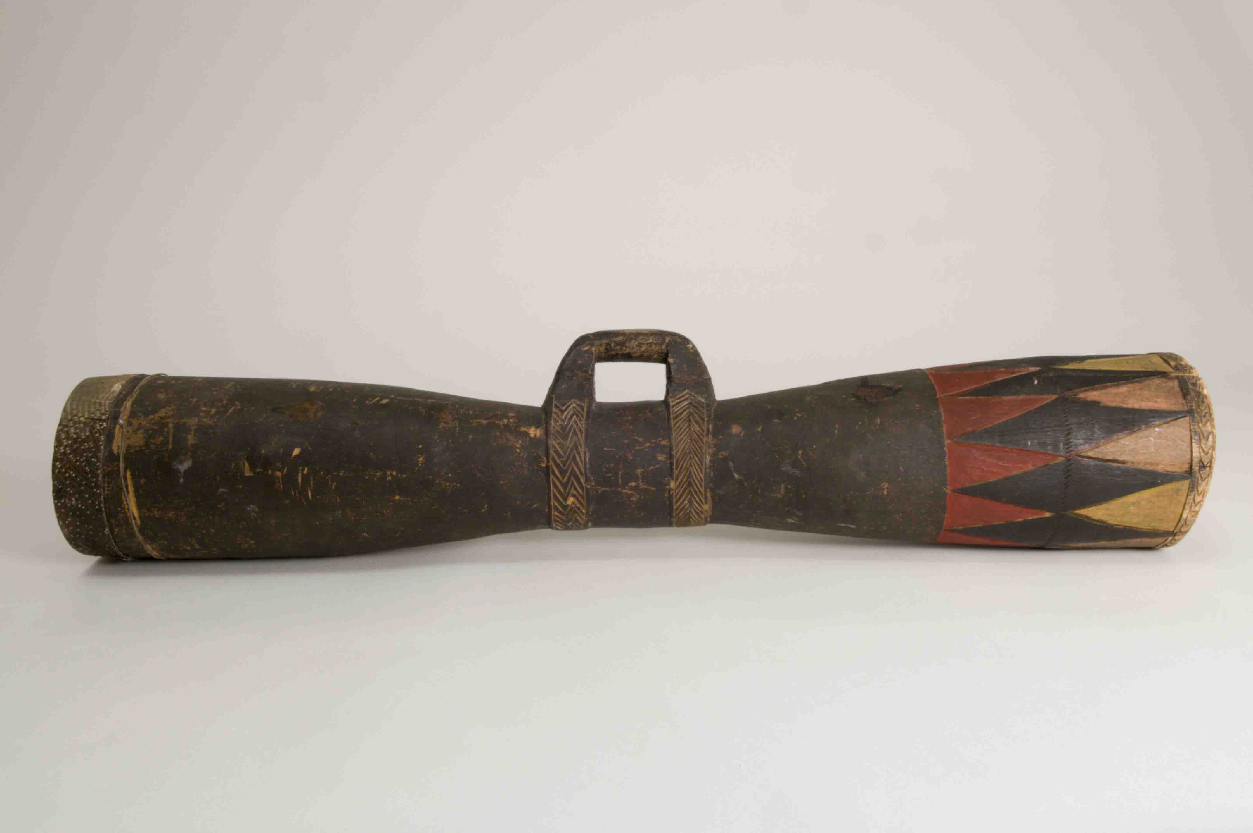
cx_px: 626
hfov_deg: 57.3
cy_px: 416
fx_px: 1147
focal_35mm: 33
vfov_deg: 39.9
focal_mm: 22
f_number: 22
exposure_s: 1/2.5
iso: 200
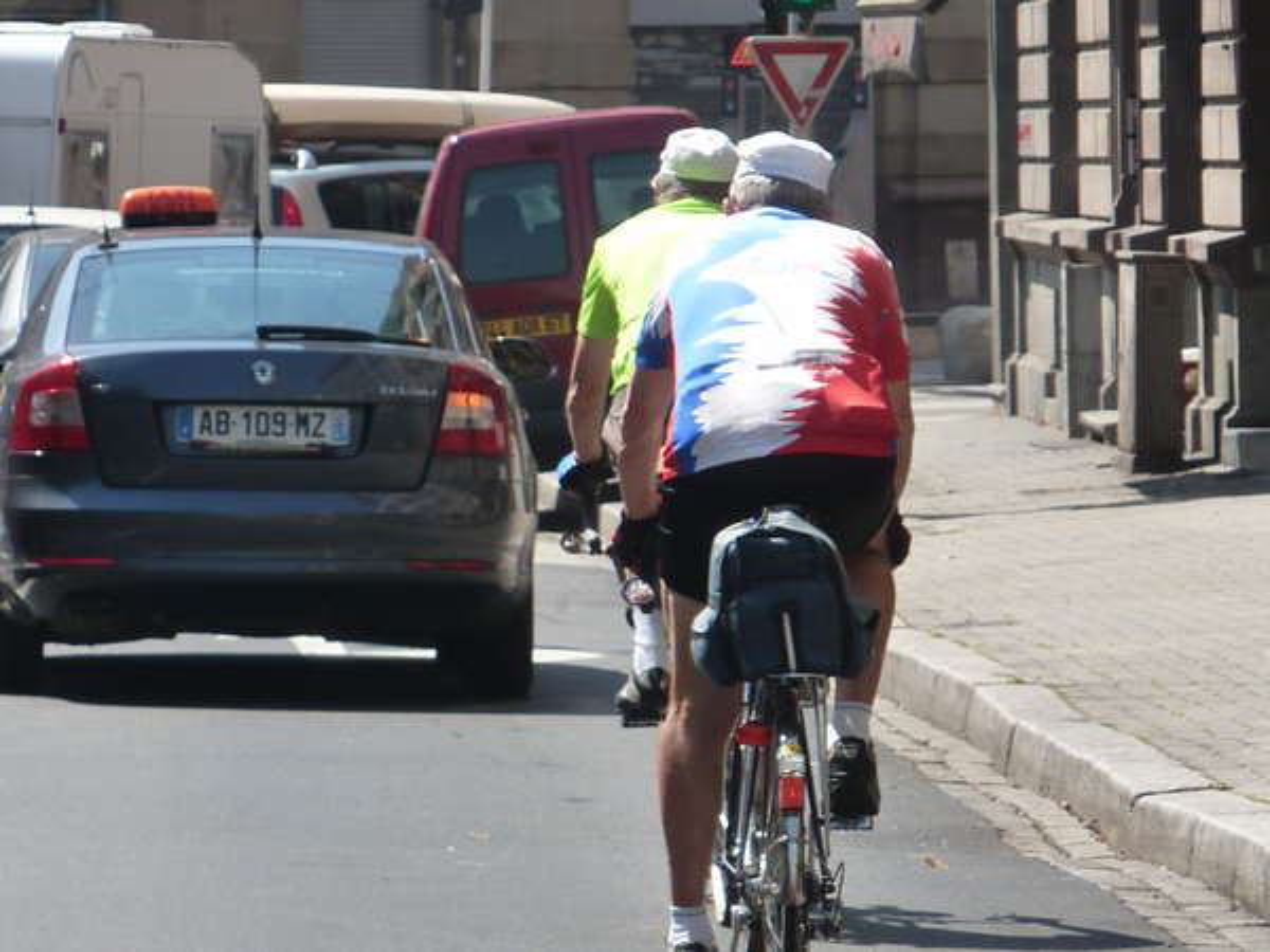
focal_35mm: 328
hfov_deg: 6.0
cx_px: 635
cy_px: 476
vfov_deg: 4.5
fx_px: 12034
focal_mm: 29.9
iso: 125
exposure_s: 1/320
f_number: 4.5
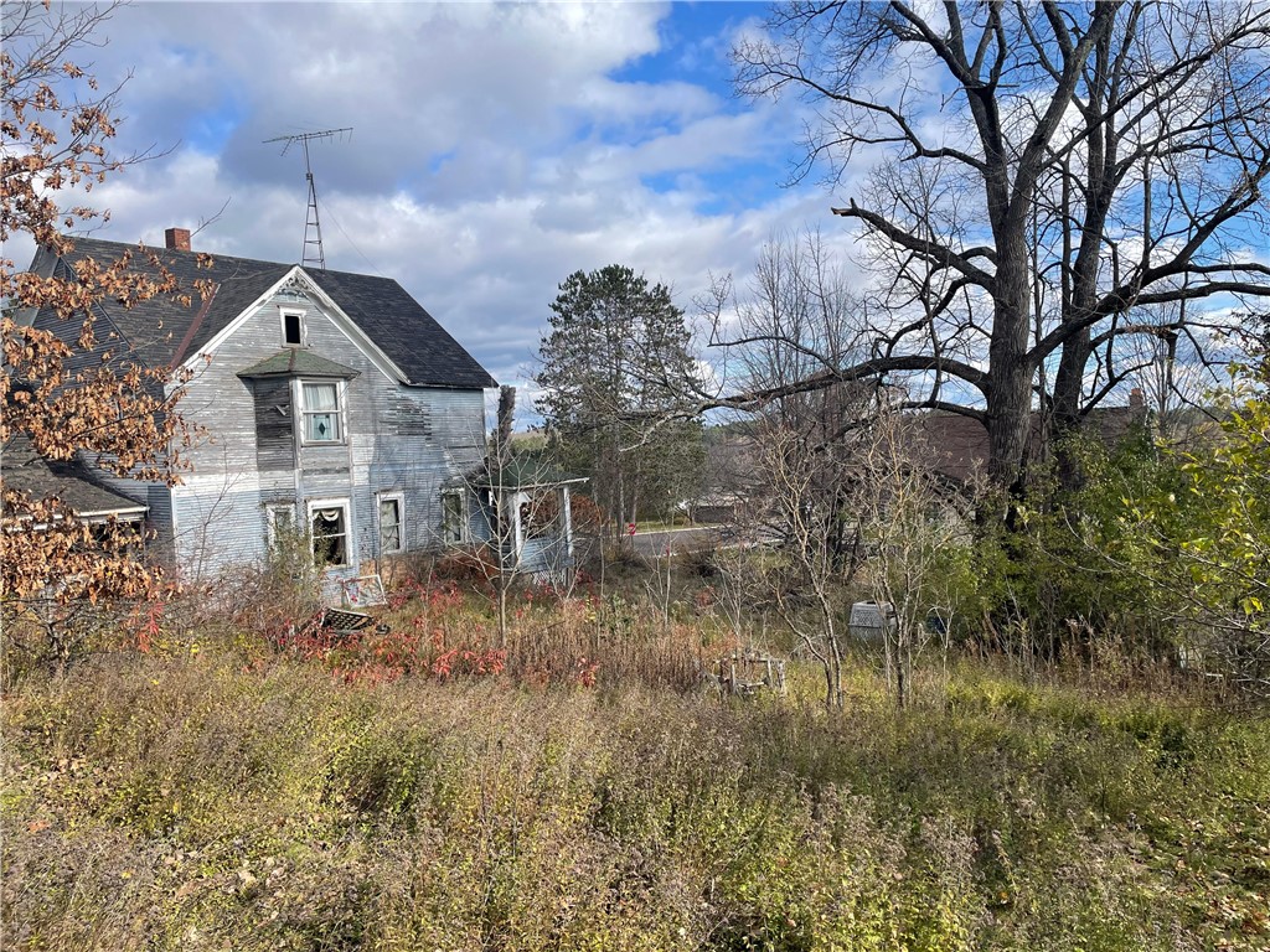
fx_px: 954
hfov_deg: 67.3
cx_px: 635
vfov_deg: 53.1
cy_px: 476
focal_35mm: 26
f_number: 1.6
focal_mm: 4.2
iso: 32
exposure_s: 1/2564
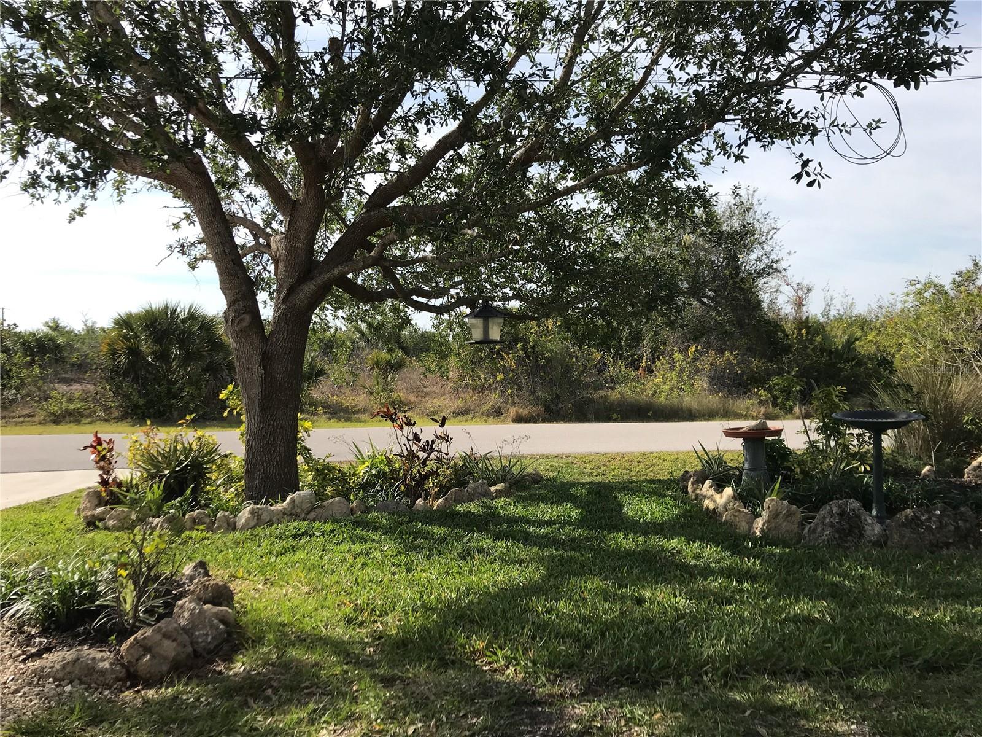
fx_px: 794
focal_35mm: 28
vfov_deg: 49.7
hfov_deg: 63.4
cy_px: 368
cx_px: 491
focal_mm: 3.99
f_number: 1.8
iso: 20
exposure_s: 1/1996
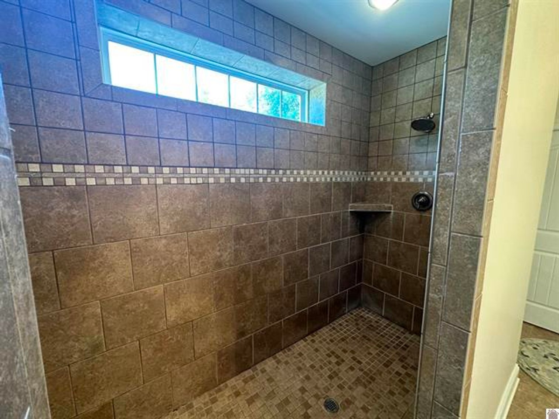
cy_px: 210
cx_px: 280
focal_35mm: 14
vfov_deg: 85.7
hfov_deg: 102.1
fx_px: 226
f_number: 2.2
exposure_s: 1/60
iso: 400
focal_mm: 2.22
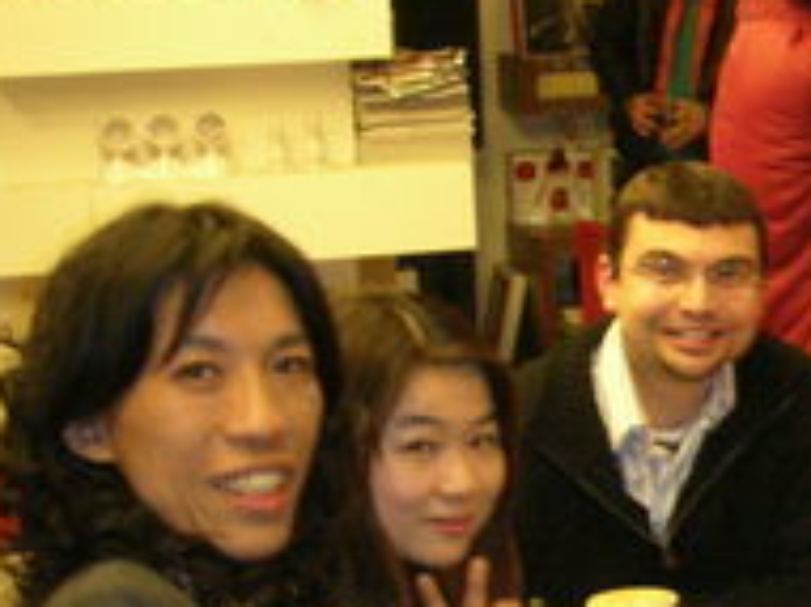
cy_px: 522
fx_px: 2576
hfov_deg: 17.1
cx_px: 989
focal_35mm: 110
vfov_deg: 13.4
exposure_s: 1/4
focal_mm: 5.8
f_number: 3
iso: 200
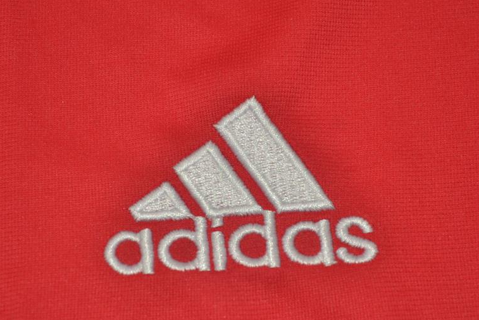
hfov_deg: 17.4
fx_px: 1566
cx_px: 248
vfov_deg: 11.6
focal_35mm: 118
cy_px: 196
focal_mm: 55
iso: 200
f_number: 5.6
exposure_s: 1/200
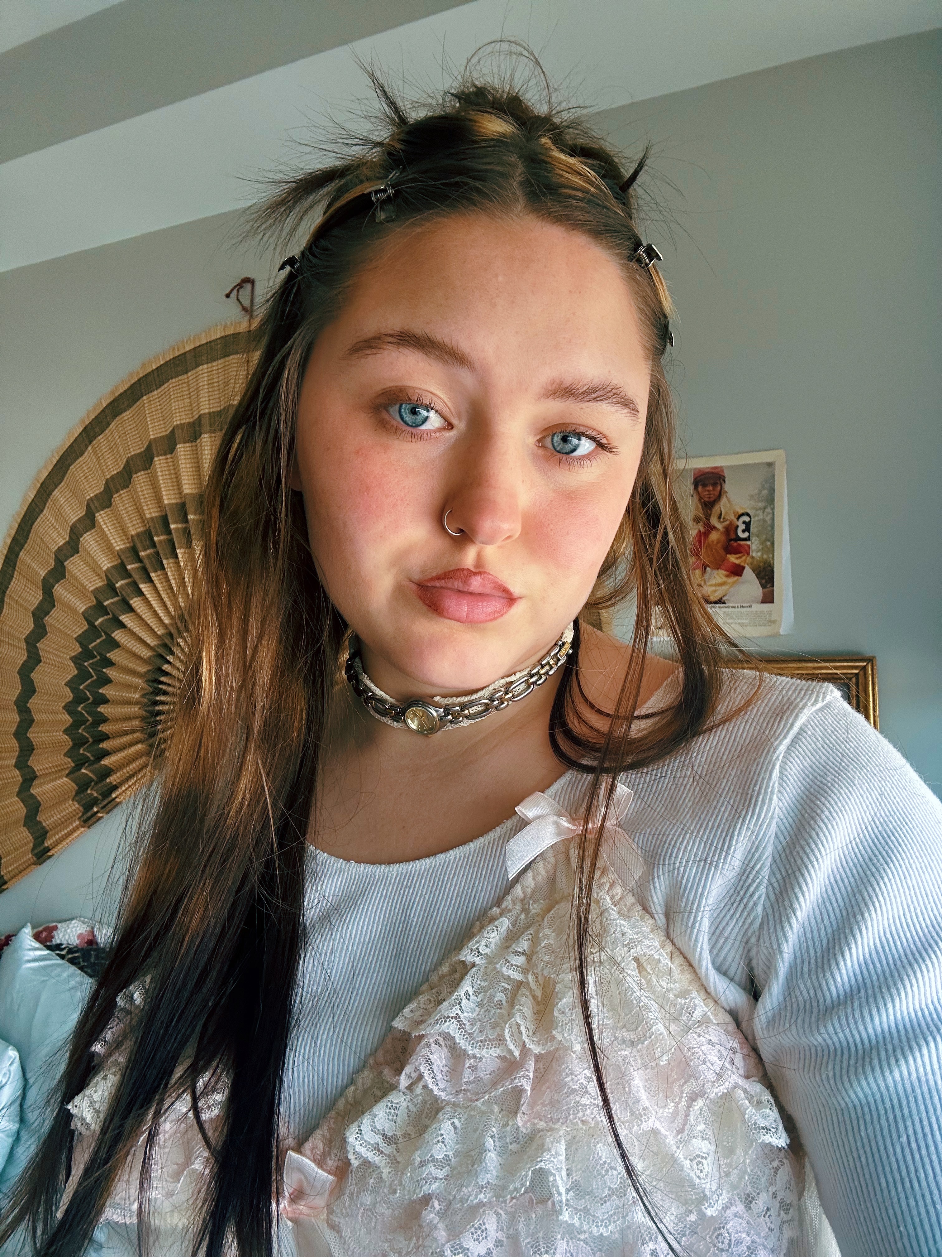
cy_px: 628
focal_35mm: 23
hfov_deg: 58.9
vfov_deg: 73.9
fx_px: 835
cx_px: 471
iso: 50
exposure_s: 1/121
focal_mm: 2.69
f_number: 1.9
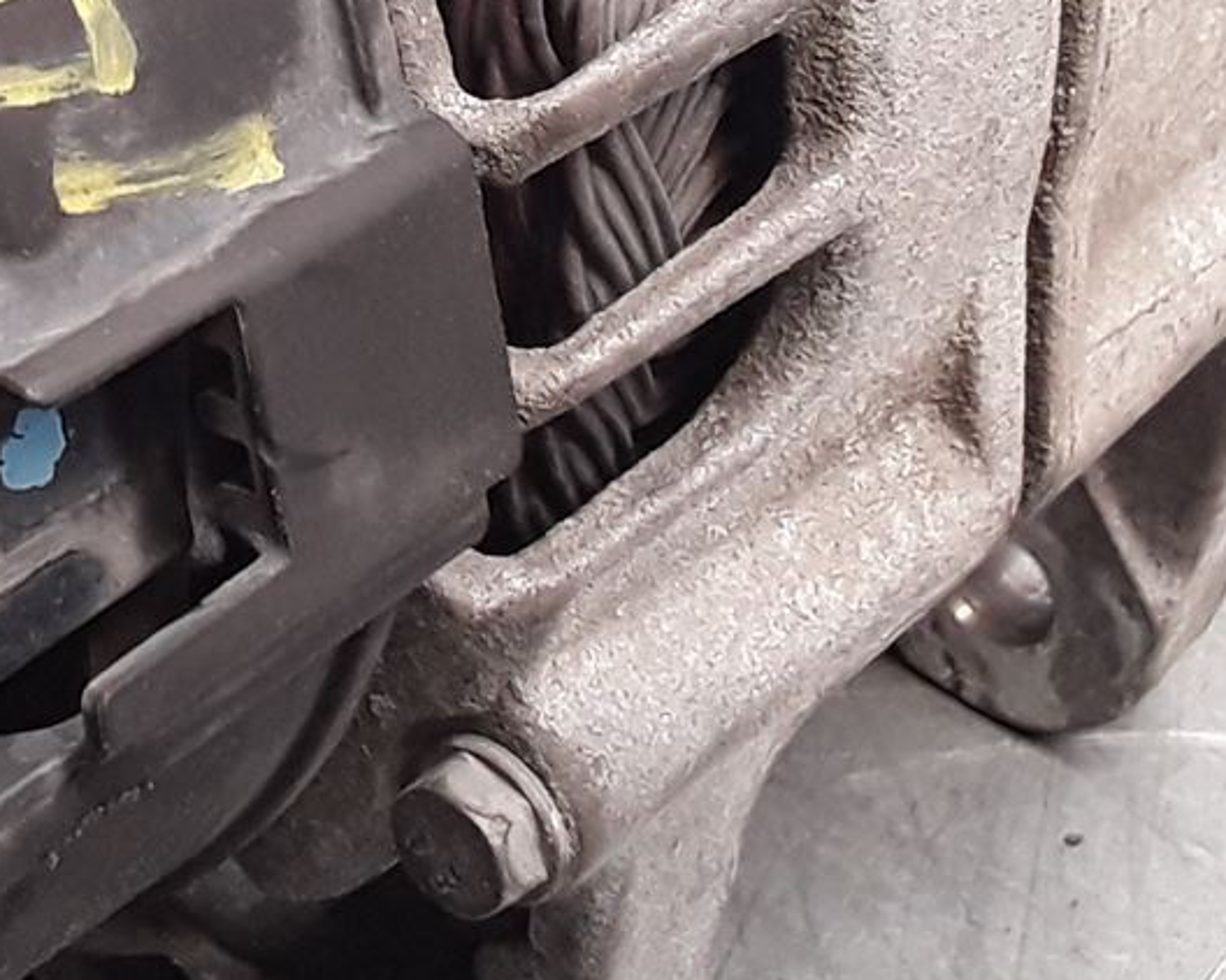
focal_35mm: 106
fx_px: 3845
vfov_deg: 14.1
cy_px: -146
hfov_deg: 17.7
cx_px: -12
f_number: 1.9
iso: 80
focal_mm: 2.91
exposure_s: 1/50
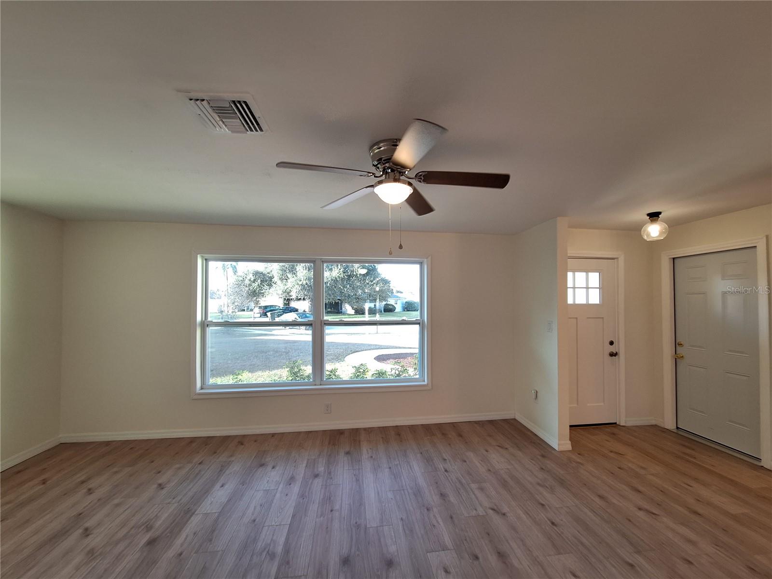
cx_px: 386
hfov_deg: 106.2
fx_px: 290
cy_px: 290
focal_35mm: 13
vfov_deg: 89.9
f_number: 2.2
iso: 50
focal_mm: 1.74
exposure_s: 1/40
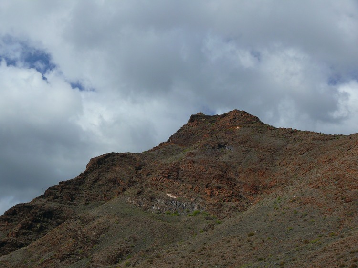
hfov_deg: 28.2
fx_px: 713
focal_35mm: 69
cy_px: 134
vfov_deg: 21.3
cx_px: 179
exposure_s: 1/320
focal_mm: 14.5
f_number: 5.6
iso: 100
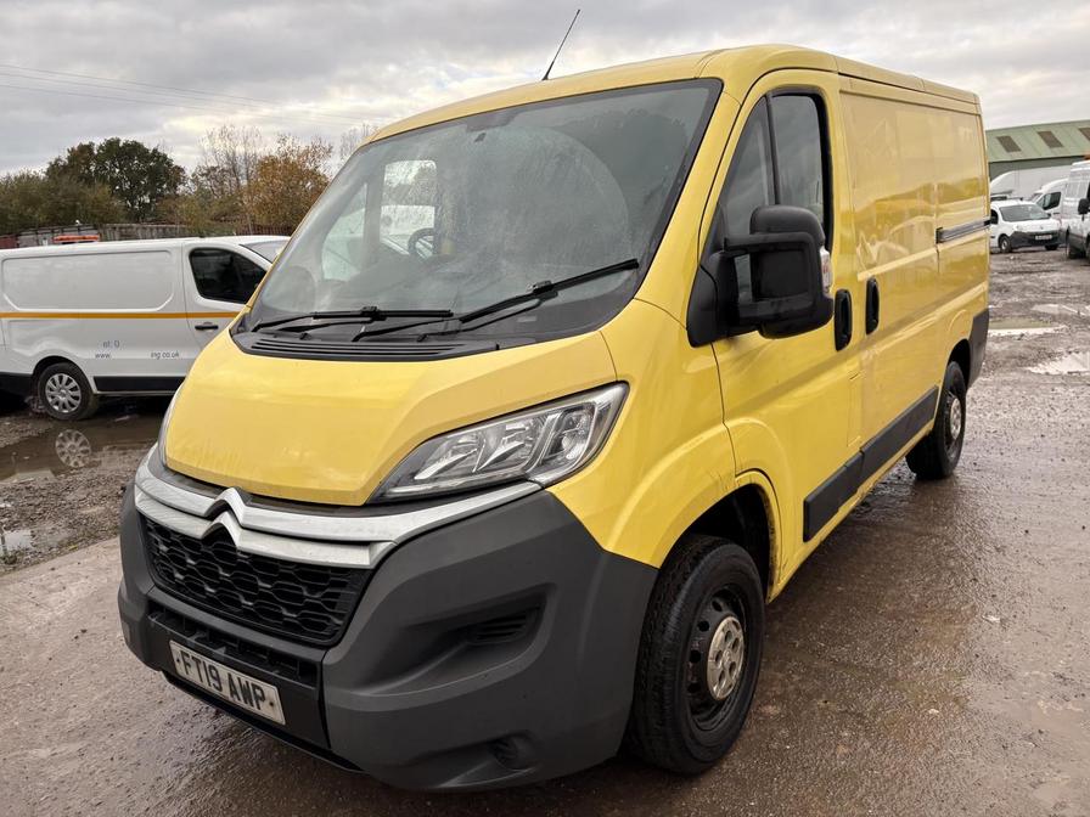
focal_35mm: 26
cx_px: 545
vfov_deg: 53.1
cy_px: 408
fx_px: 819
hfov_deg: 67.3
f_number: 1.6
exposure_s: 1/601
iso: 50
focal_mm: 5.96
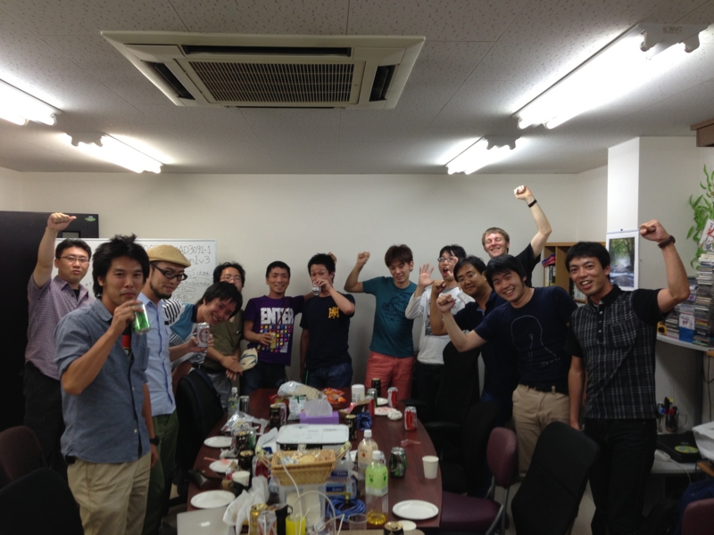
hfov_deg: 55.4
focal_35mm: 33
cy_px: 268
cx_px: 357
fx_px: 681
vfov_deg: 42.9
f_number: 2.4
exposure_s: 1/30
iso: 64
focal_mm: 4.13
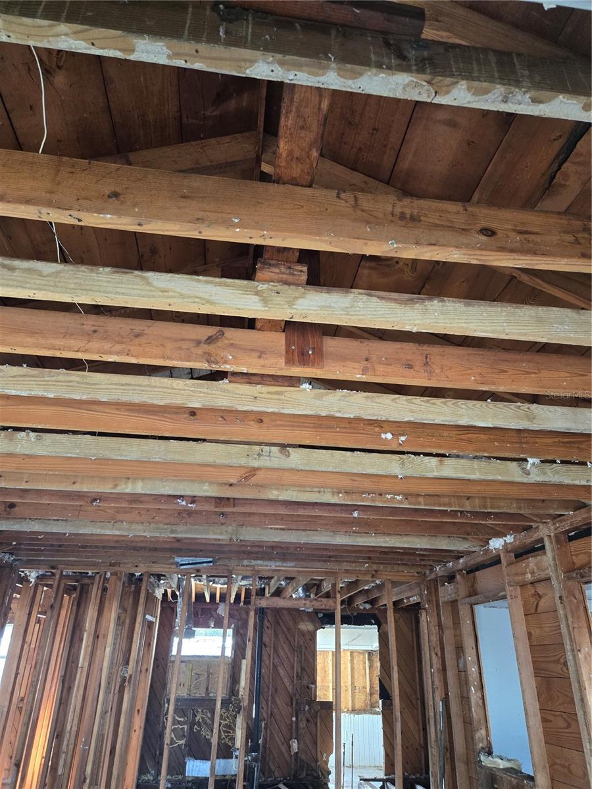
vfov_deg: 73.9
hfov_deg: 58.9
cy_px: 394
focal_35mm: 23
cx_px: 296
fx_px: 524
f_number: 1.8
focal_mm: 5.4
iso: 400
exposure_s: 1/120
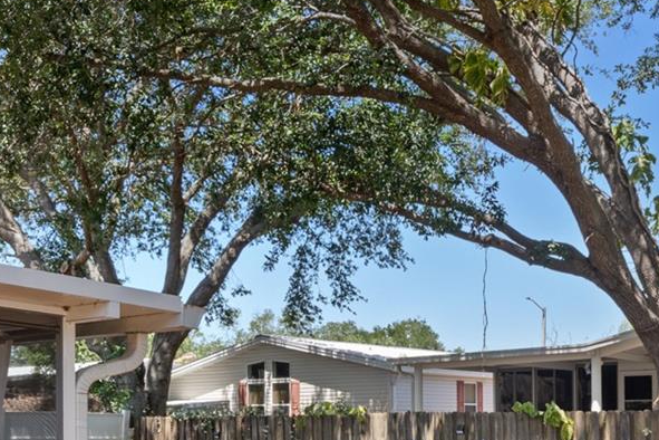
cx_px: 403
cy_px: 453
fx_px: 842
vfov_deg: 27.4
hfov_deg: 42.5
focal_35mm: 46
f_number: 9
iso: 320
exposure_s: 1/15
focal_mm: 17
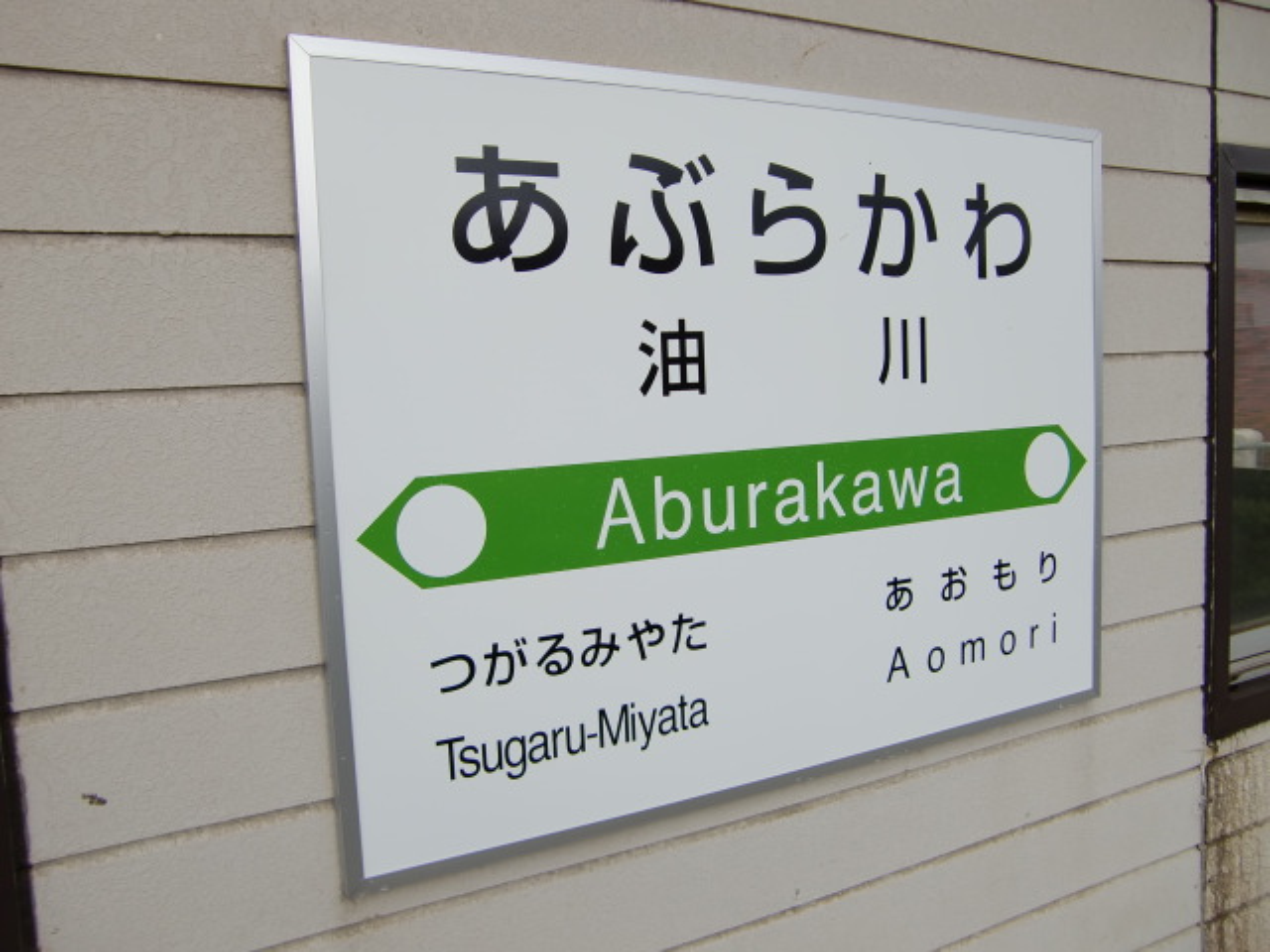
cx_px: 635
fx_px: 1027
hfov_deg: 63.4
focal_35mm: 28
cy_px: 476
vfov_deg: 49.7
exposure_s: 1/80
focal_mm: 4.9
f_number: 2.6
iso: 64
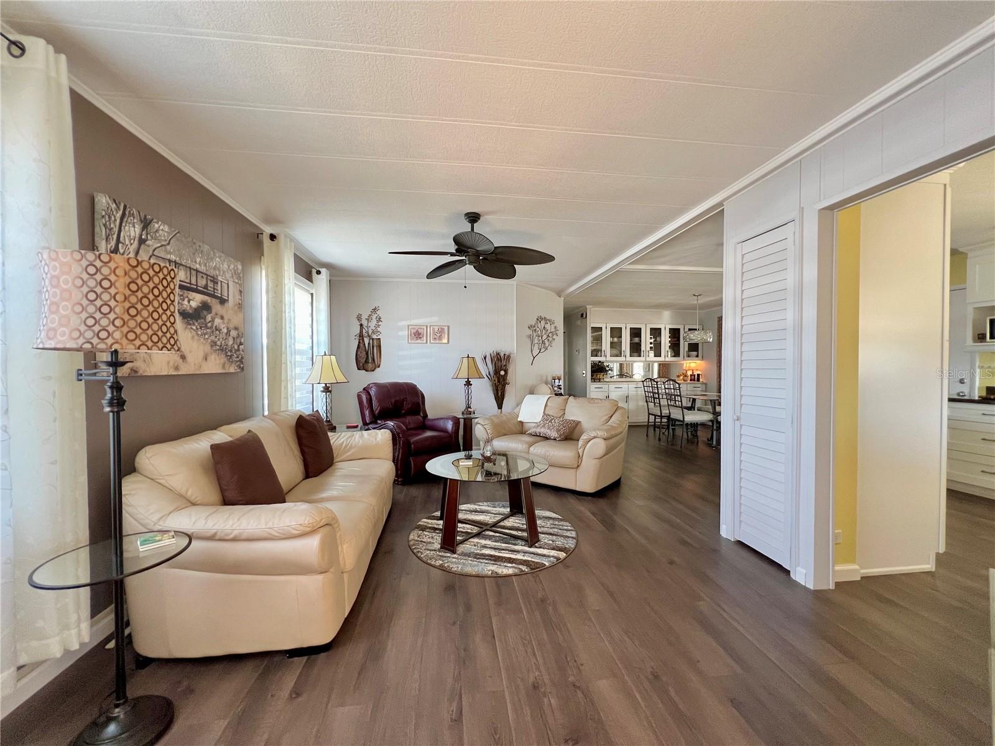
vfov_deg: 89.9
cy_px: 373
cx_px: 498
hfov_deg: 106.2
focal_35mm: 13
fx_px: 374
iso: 250
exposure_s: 1/88
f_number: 1.8
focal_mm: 1.57
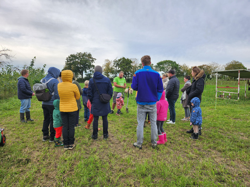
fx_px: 173
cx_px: 125
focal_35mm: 24
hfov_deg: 71.6
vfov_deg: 56.8
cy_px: 94
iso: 50
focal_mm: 5
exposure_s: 1/1628
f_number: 1.8
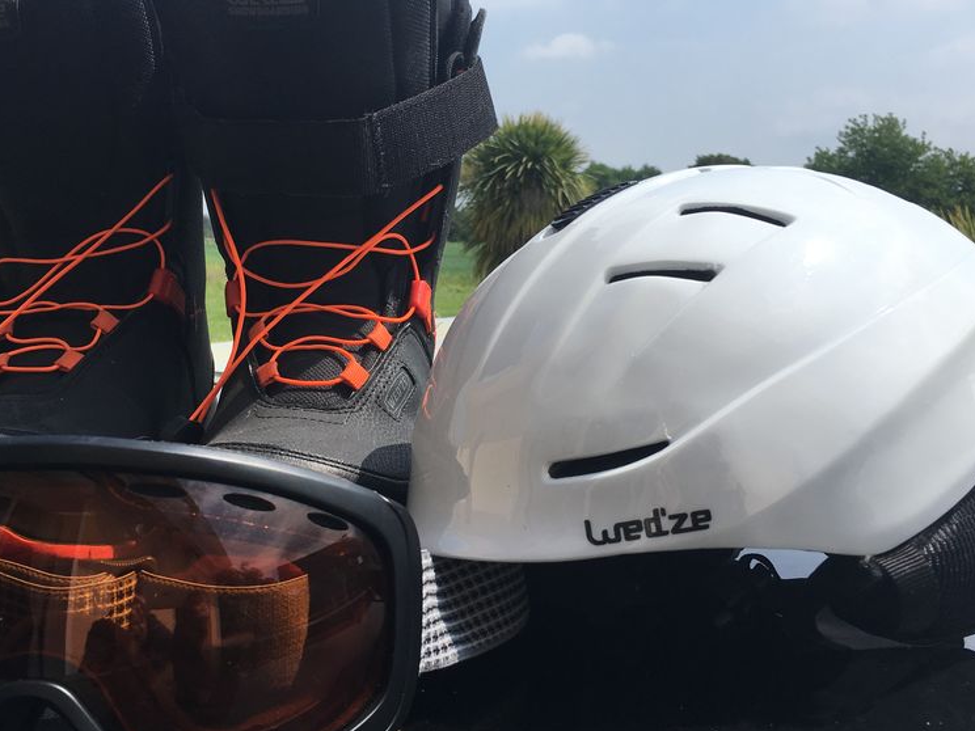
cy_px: 355
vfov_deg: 36.8
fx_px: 1098
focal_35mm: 39
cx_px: 421
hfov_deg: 47.7
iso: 25
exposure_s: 1/2137
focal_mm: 4.15
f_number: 2.2
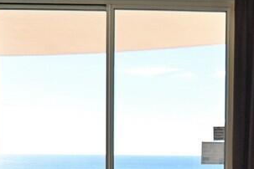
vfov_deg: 17.9
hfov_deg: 26.6
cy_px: 174
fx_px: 522
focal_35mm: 74
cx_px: 218
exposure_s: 1/250
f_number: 5
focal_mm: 19
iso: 200
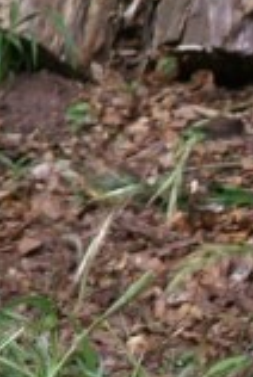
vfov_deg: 4.6
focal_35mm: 438
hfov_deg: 3.1
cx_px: -507
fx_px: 4599
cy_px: -298
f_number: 5.6
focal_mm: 45
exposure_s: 1/80
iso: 200
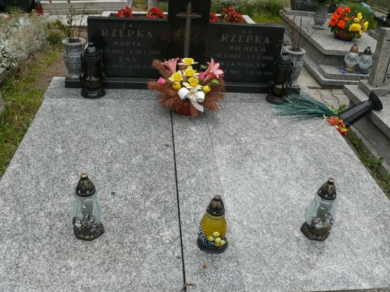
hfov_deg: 52.6
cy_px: 146
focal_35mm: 35
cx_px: 195
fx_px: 394
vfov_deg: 40.7
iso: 100
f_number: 4
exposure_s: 1/200
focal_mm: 7.4
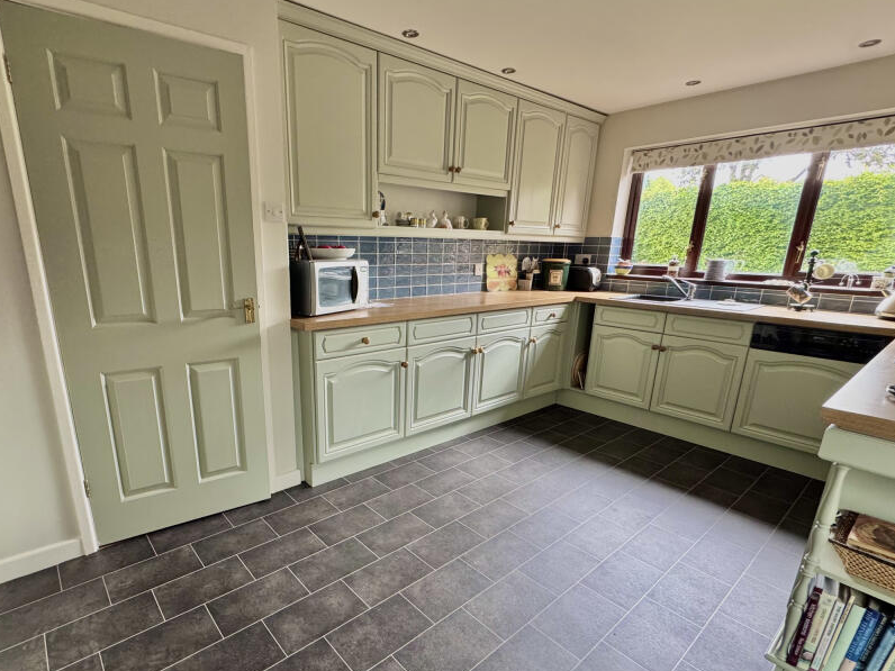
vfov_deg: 71.3
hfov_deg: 87.3
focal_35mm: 18
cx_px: 390
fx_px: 465
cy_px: 381
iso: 320
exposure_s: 1/99
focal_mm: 2.22
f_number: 2.2
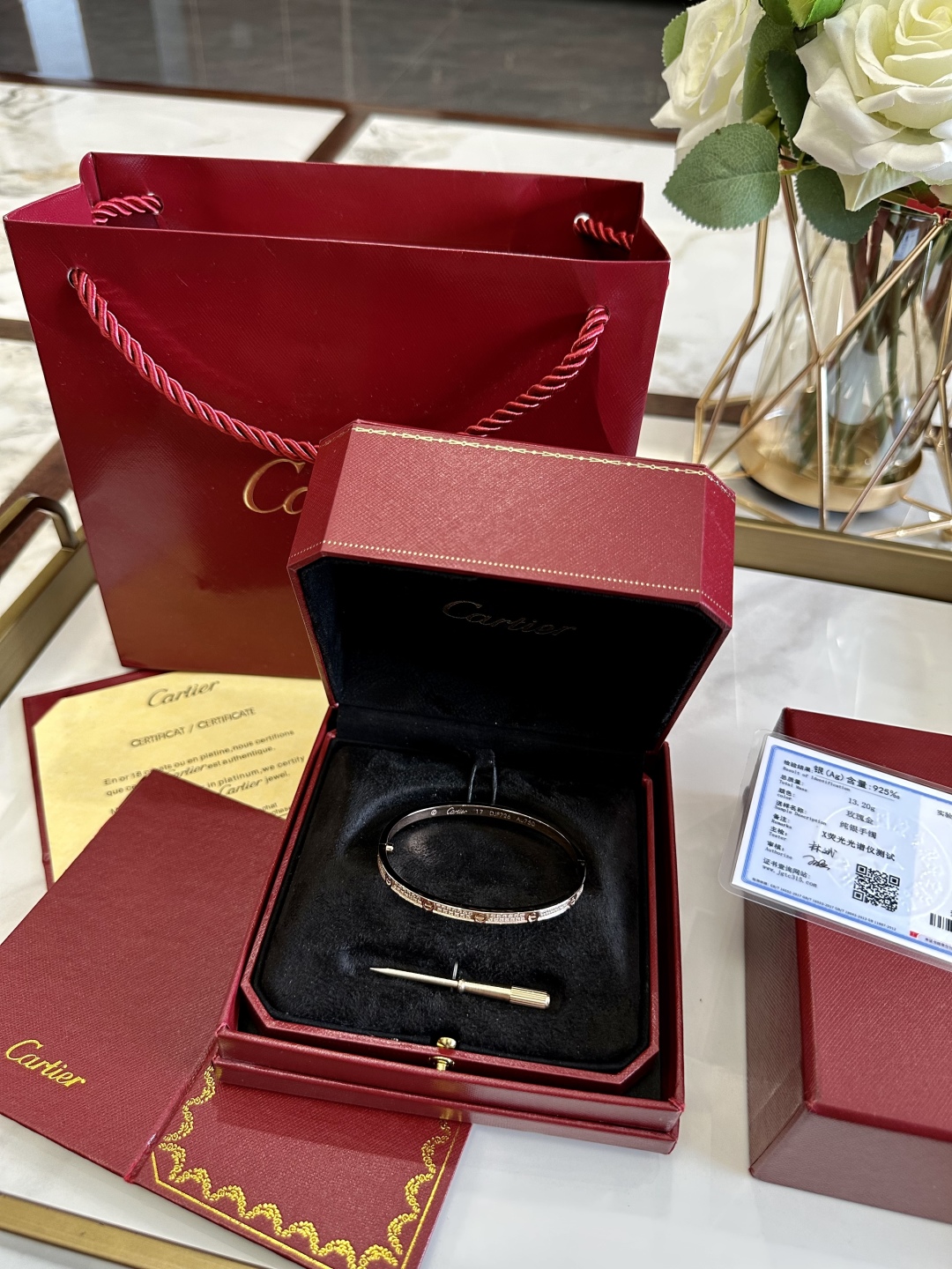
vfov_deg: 71.6
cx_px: 476
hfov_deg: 56.8
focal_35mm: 24
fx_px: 880
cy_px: 634
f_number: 1.78
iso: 250
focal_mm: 6.86
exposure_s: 1/50
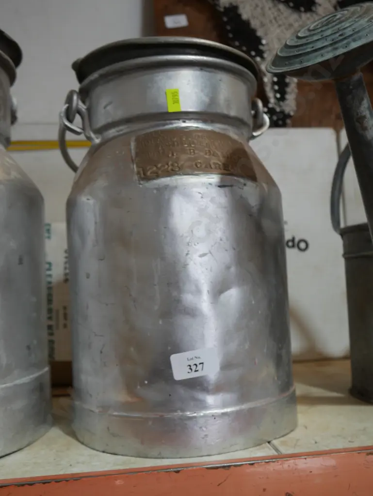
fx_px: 545
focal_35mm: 38
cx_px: 186
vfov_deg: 49.0
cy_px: 248
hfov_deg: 37.8
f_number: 4.1
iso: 200
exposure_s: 1/60
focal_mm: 19
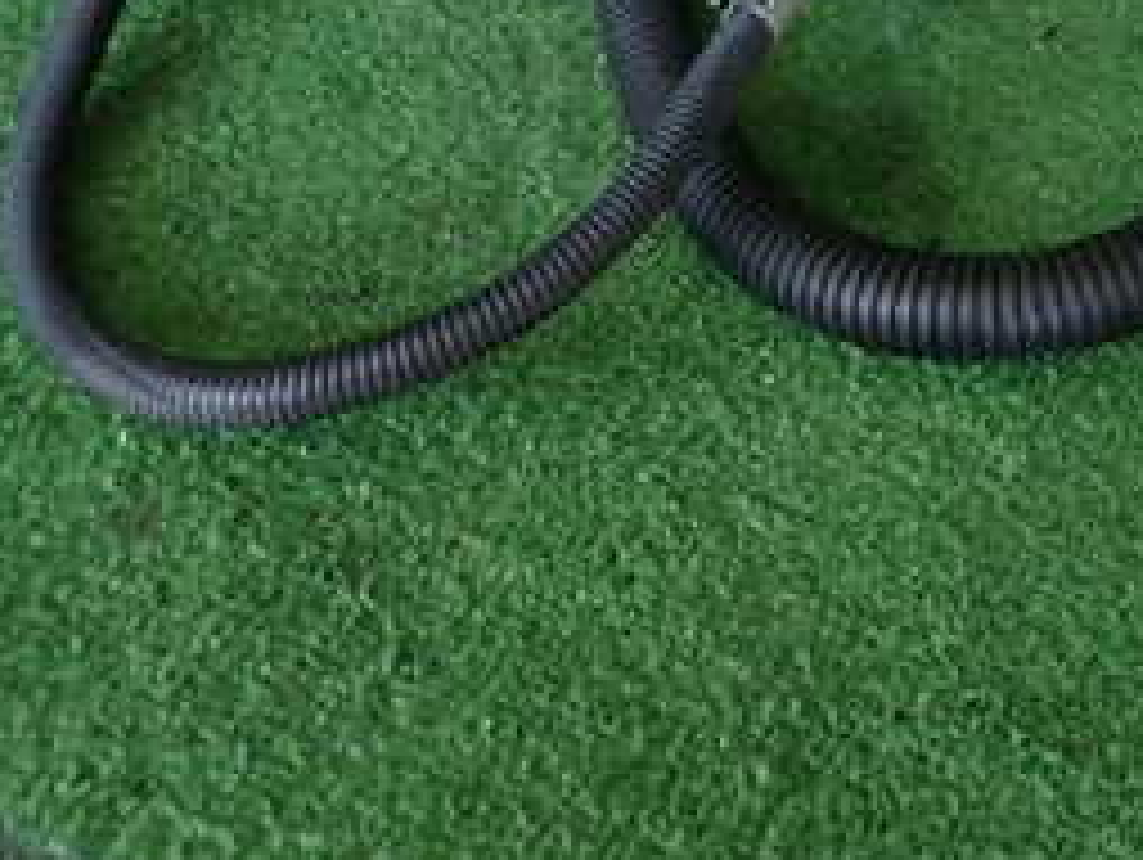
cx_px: 1080
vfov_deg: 23.9
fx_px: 1950
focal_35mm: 59
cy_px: 23
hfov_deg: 30.8
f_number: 2
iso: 100
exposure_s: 1/60
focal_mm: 4.5
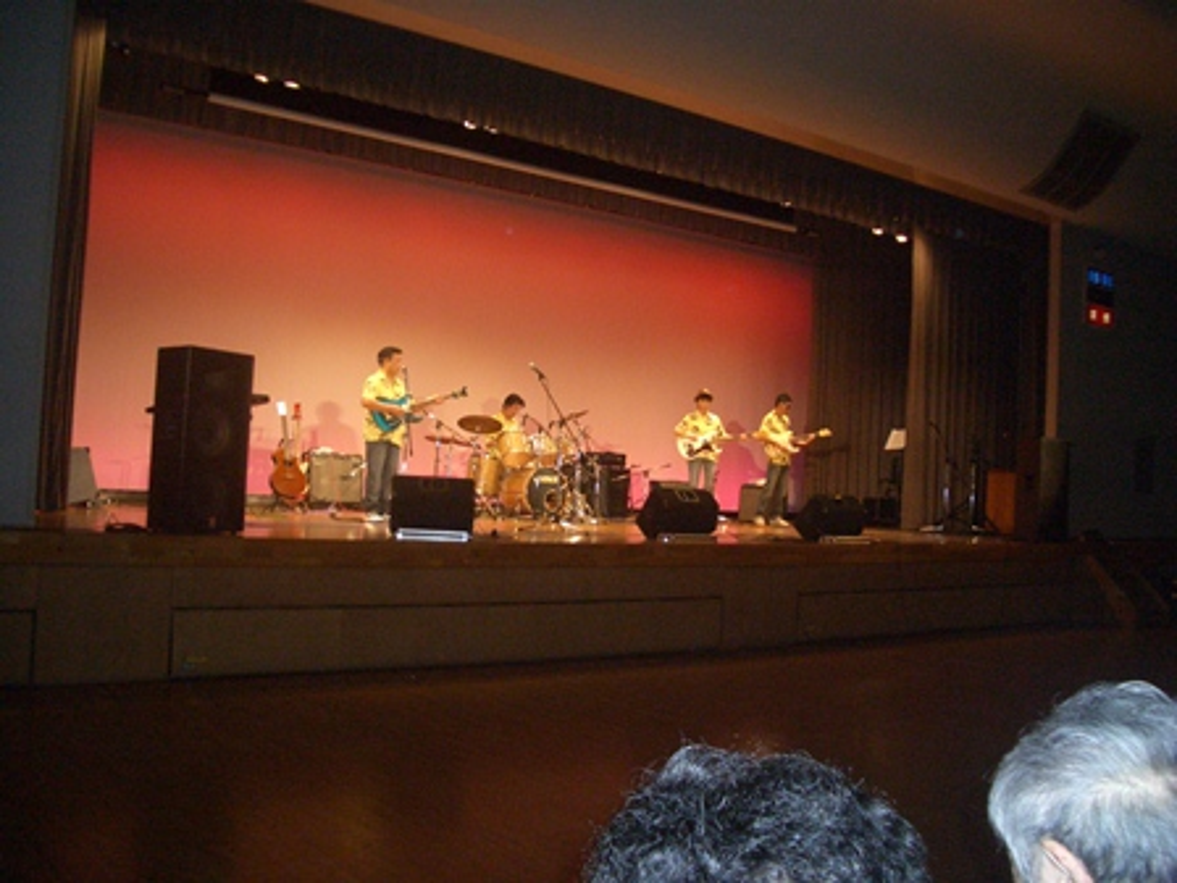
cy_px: 442
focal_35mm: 35
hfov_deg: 52.6
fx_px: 1190
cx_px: 588
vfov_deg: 40.7
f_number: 2.6
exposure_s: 1/60
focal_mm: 5.8
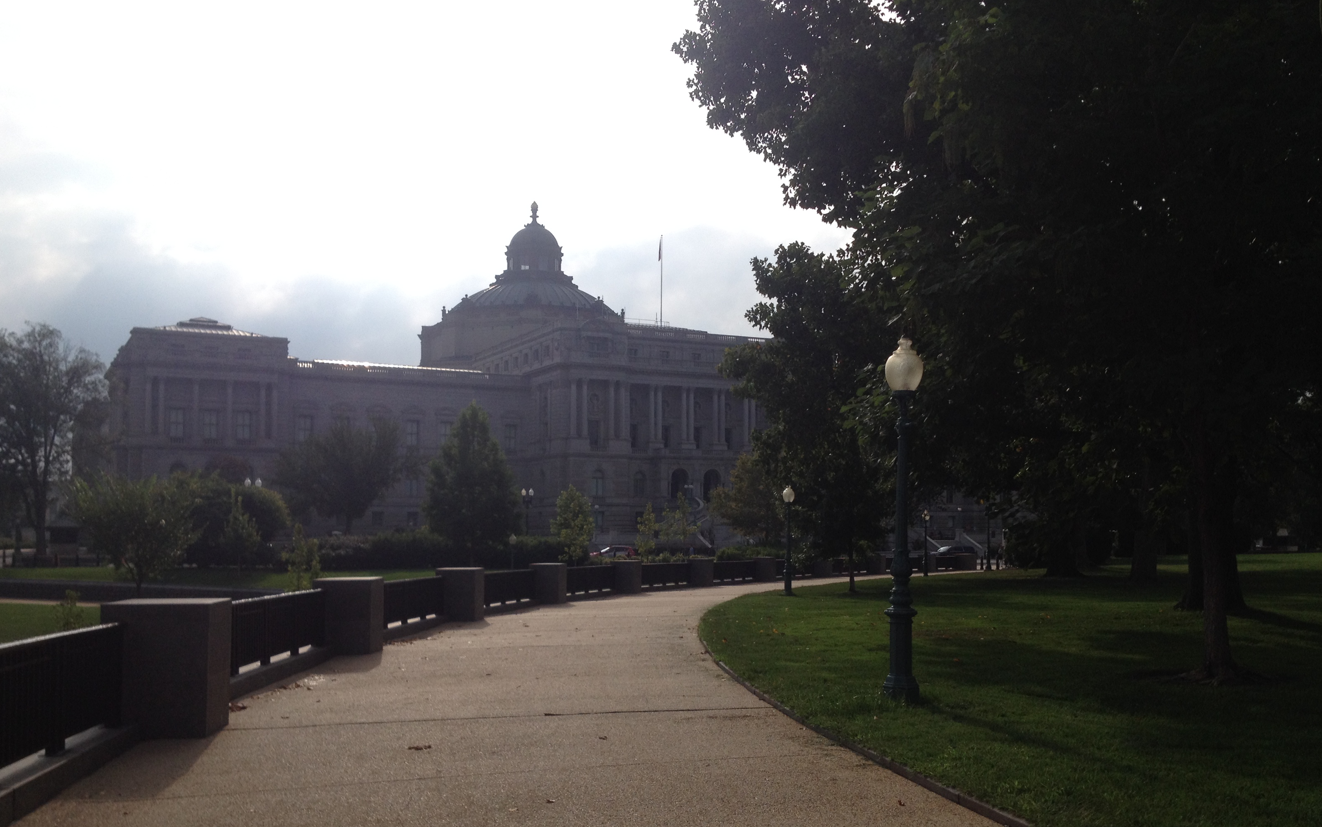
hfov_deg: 51.5
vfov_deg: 33.5
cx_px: 648
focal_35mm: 38
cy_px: 504
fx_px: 1369
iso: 50
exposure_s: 1/4255
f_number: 2.4
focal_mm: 4.28
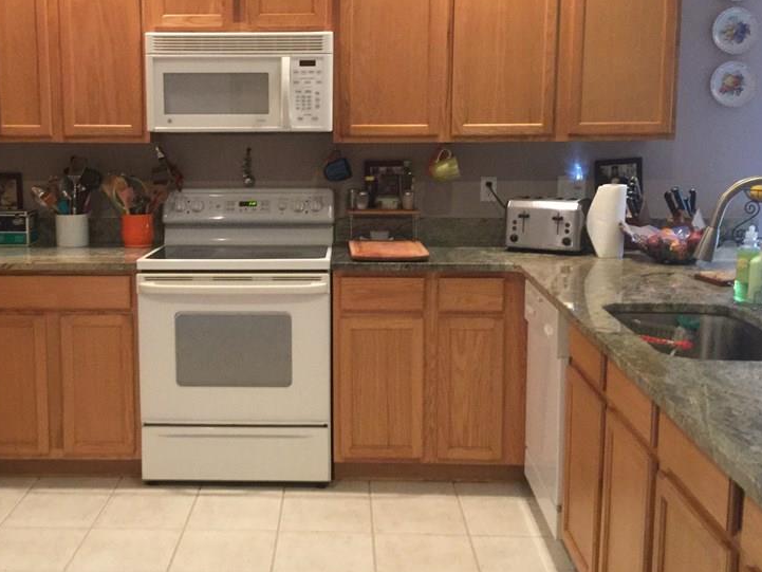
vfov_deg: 32.8
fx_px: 969
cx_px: 294
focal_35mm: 44
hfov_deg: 42.7
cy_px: 243
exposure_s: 1/15
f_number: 2.4
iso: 200
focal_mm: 3.3
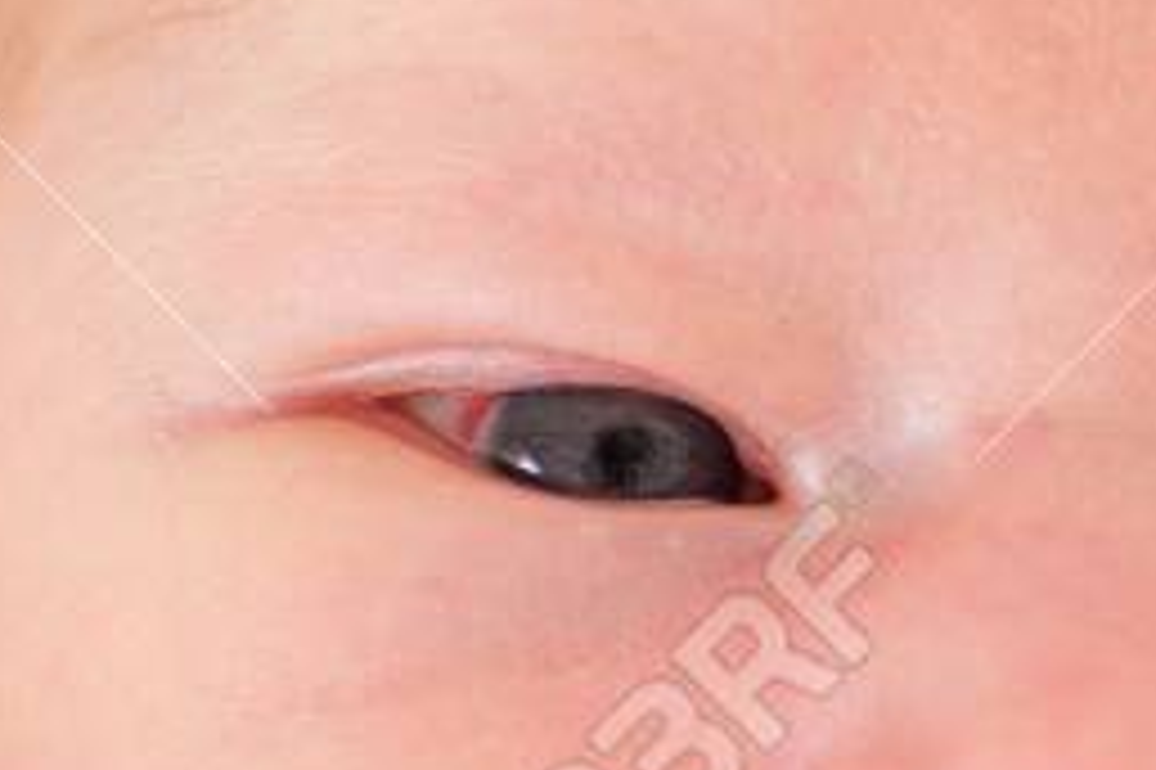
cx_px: 1453
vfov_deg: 5.4
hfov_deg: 8.1
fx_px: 8119
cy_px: 615
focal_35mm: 253
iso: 100
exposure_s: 1/80
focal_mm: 50
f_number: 2.8
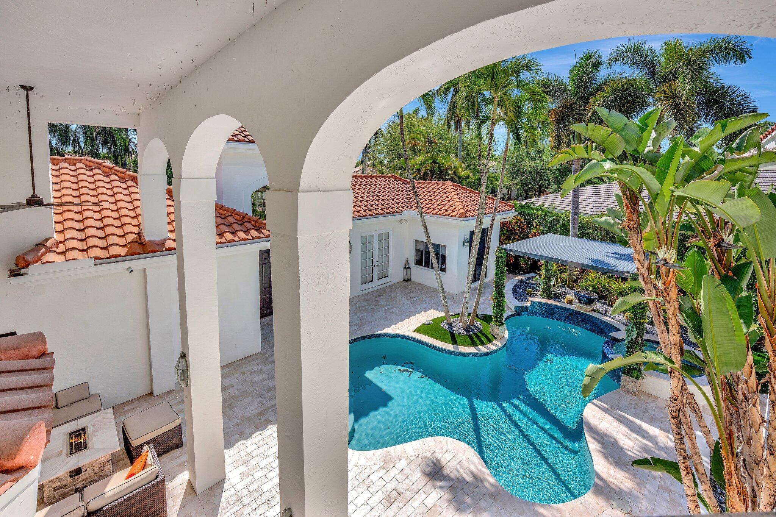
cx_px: 388
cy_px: 258
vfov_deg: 81.2
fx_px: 302
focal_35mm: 14
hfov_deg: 104.3
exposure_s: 1/1250
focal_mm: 14
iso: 500
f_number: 8
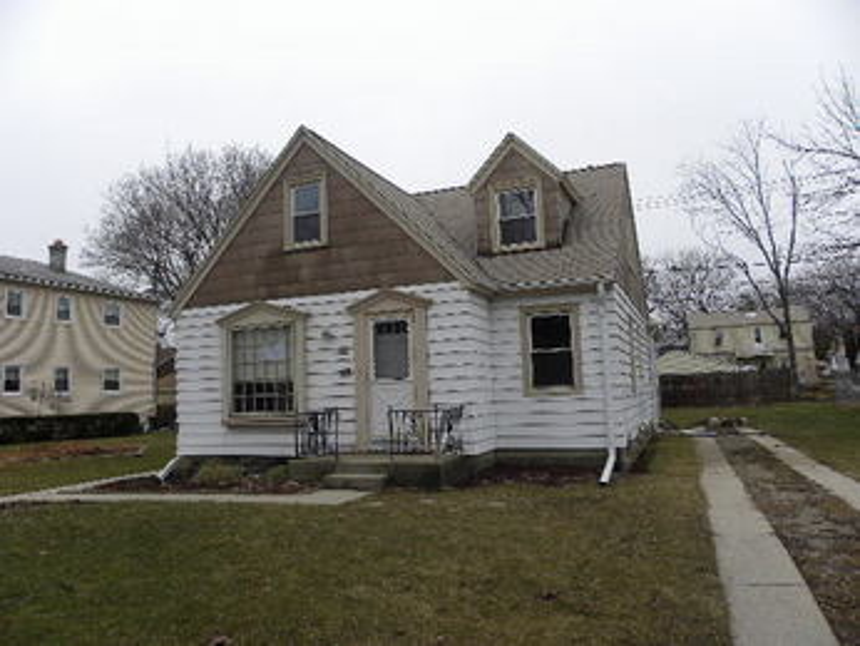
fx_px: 646
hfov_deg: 67.3
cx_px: 430
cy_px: 323
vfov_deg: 53.1
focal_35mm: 26
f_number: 3.5
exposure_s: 1/159
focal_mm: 4.6
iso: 64
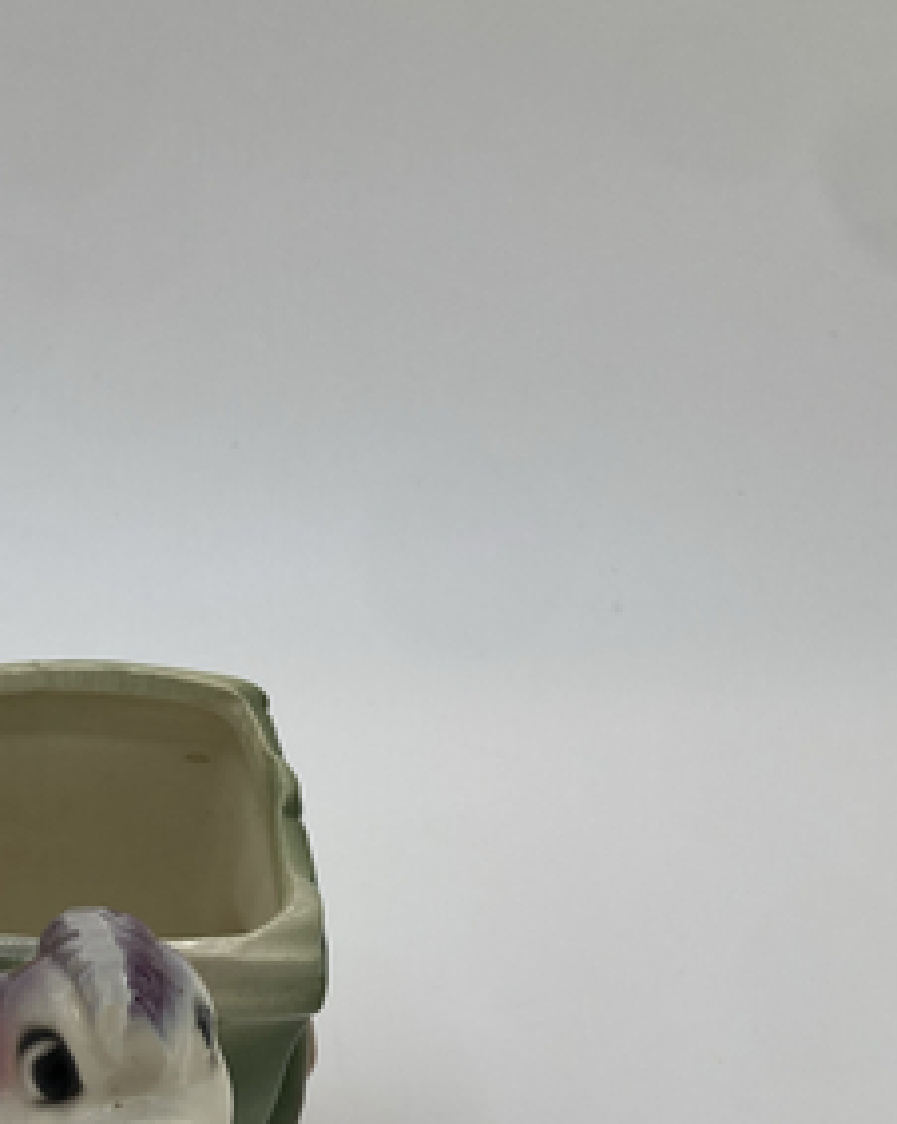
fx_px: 1860
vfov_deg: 31.4
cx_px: 165
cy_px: 1084
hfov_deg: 26.5
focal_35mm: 56
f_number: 1.8
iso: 20
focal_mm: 3.99
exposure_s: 1/430
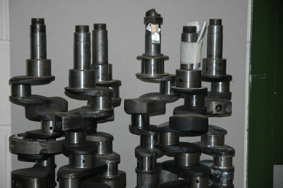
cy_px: 94
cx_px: 142
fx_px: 825
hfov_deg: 19.5
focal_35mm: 105
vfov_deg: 13.0
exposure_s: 1/60
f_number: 4.5
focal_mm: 70
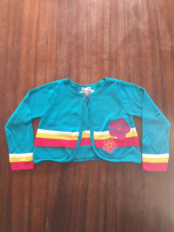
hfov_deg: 48.2
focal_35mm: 29
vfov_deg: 61.7
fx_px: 194
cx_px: 87
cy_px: 116
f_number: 2.2
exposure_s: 1/33
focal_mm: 4.15
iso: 100
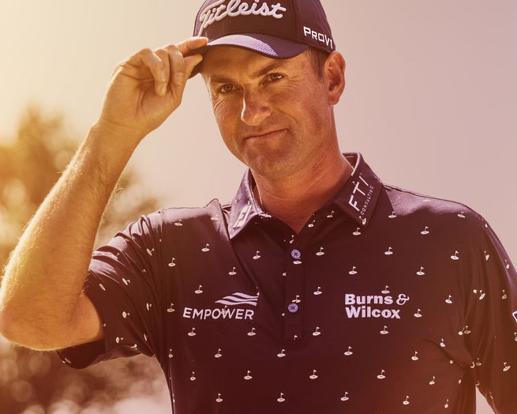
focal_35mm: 236
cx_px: 197
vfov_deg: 6.5
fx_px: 3611
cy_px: 353
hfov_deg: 8.2
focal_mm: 103
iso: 125
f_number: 3.5
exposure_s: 1/2000
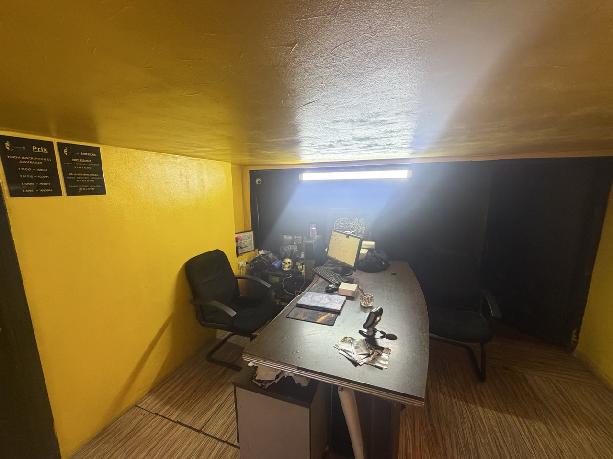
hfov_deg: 102.1
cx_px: 306
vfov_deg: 85.7
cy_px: 230
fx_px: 248
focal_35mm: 14
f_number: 2.2
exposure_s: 1/100
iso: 320
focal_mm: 2.22
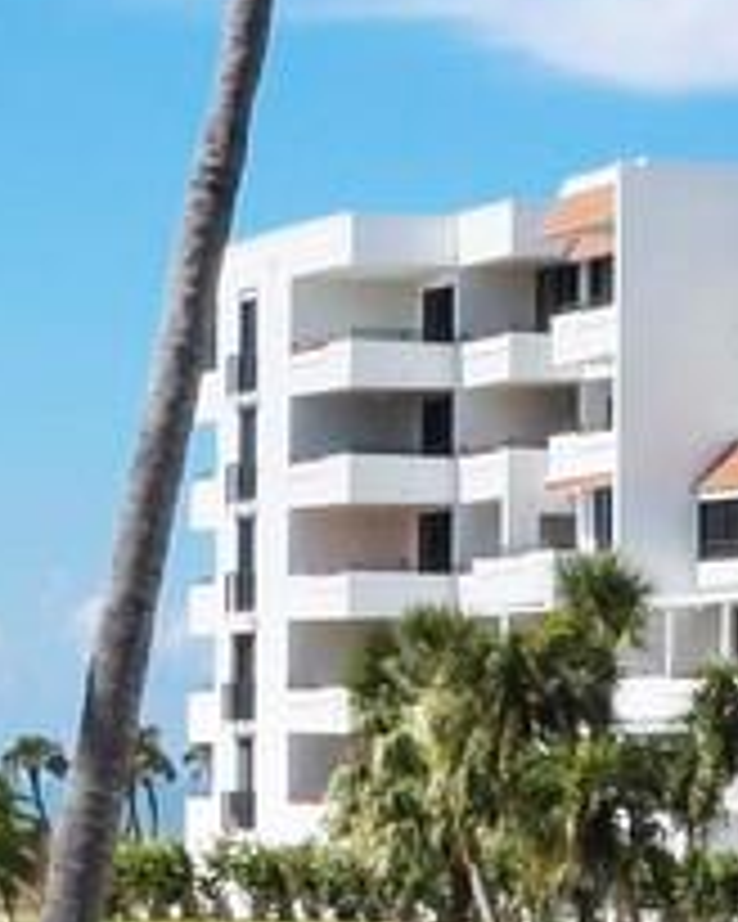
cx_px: 828
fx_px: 5406
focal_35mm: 198
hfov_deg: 7.8
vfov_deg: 9.7
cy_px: 756
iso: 320
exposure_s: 1/160
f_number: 14
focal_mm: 13
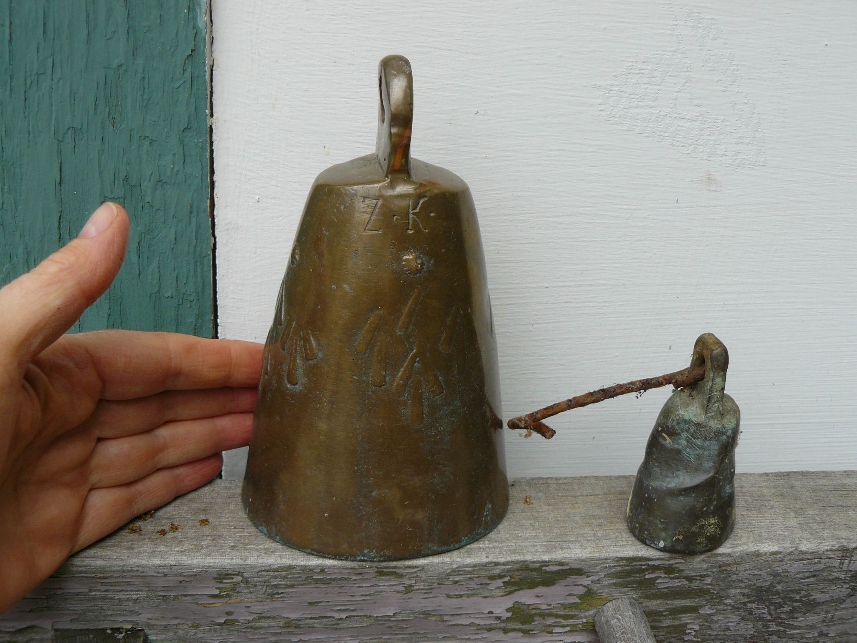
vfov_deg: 39.7
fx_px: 891
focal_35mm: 36
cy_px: 322
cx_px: 428
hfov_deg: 51.4
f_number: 4
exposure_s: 1/320
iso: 100
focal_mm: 6
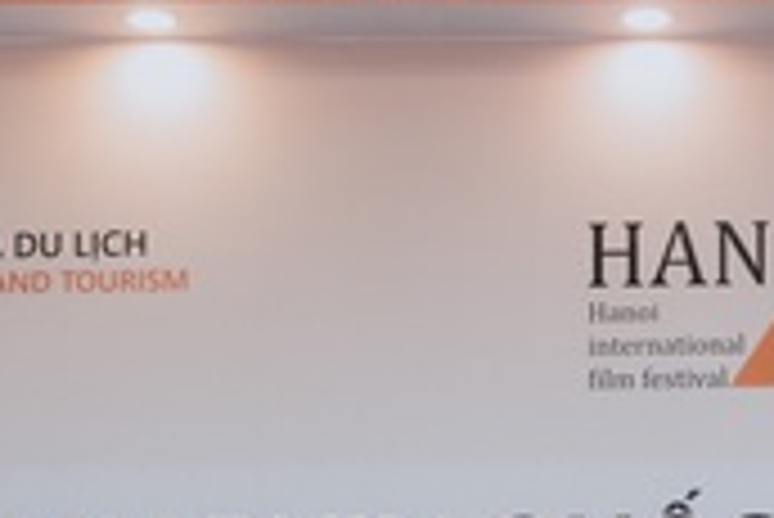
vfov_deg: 9.2
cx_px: 630
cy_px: 1029
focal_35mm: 140
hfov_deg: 14.5
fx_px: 3022
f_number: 5
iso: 2000
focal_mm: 33.1
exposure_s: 1/160
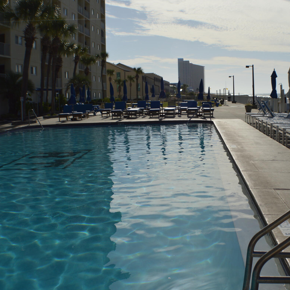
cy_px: 165
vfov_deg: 24.4
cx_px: 175
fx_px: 671
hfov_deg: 24.3
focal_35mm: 71
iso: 100
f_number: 4.5
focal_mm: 29
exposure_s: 1/2500
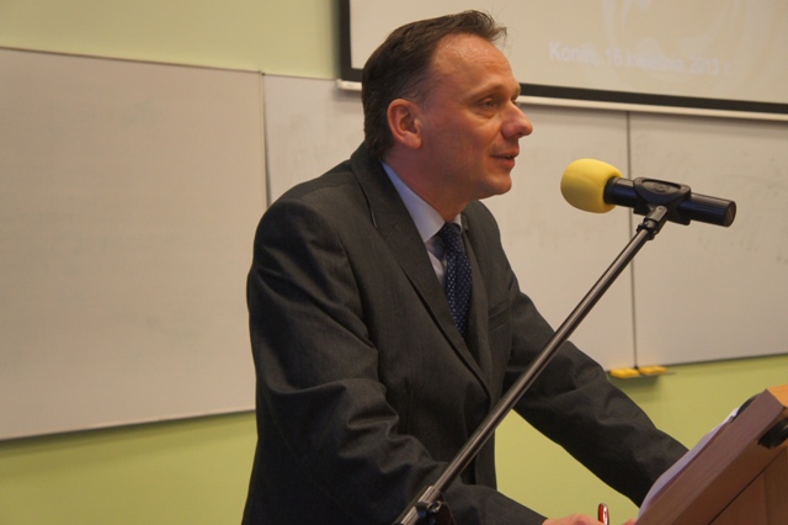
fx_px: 1411
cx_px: 394
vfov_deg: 21.1
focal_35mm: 64
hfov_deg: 31.2
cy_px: 262
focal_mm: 43
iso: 1000
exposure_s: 1/80
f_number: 5
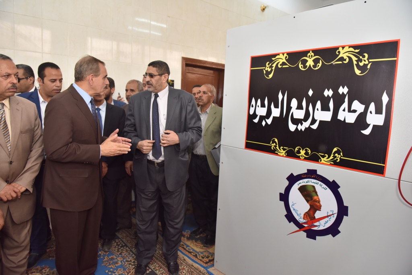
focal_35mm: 24
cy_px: 138
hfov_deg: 73.7
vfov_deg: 53.1
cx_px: 206
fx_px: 275
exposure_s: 1/250
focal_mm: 24
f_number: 4.5
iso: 1600
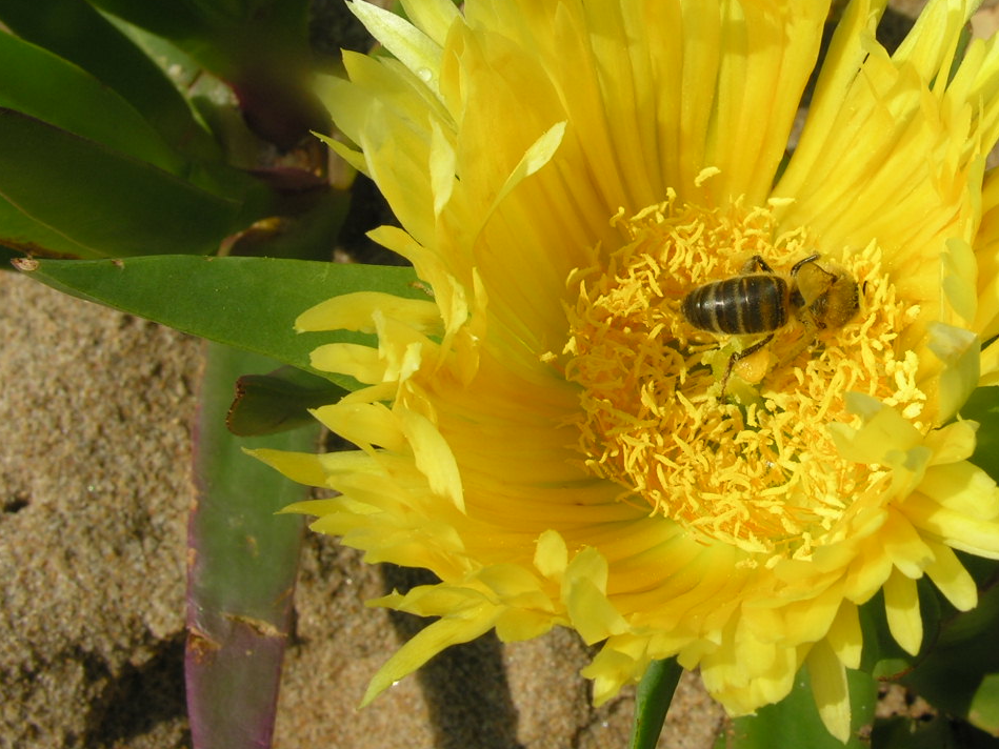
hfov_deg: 32.4
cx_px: 684
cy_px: 254
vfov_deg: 24.7
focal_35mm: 59
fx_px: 1703
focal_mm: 8.9
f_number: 8
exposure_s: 1/191
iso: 50
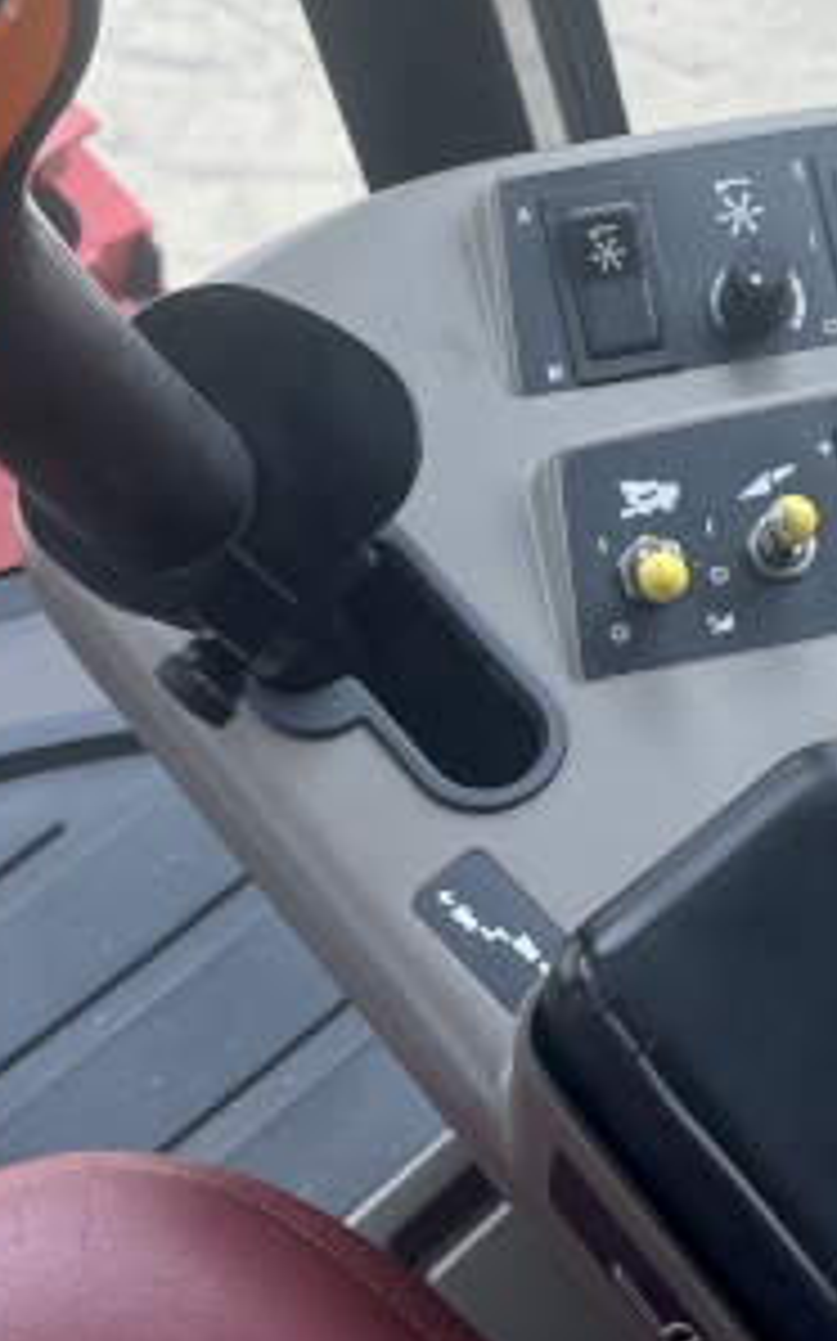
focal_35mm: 74
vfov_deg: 27.7
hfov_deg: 17.3
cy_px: 477
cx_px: 801
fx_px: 2703
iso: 64
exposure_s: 1/121
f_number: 1.6
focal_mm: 5.1
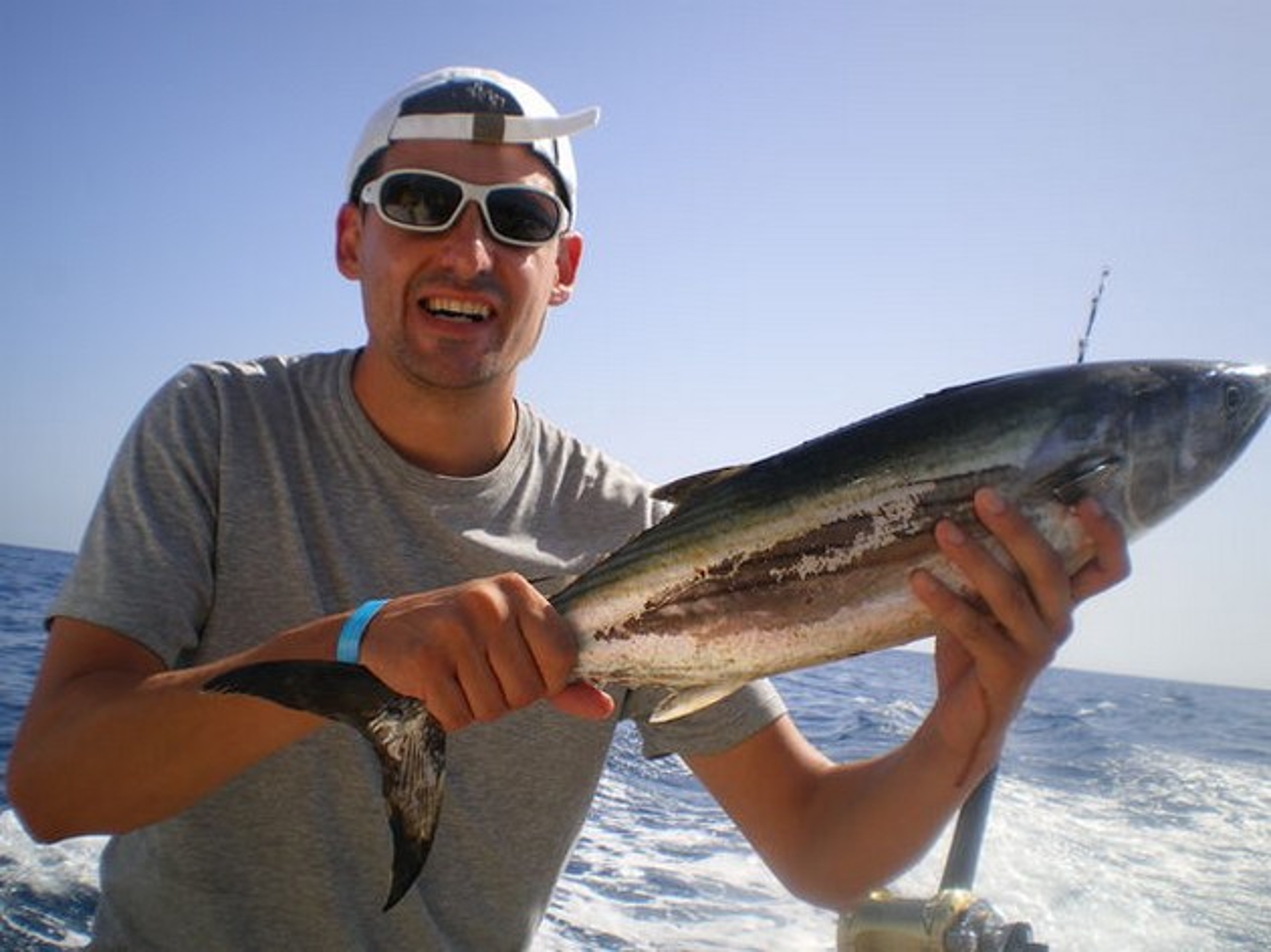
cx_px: 636
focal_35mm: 36
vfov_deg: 39.6
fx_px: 1321
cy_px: 476
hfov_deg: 51.4
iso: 50
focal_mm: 6.3
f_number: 4.6
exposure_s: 1/500
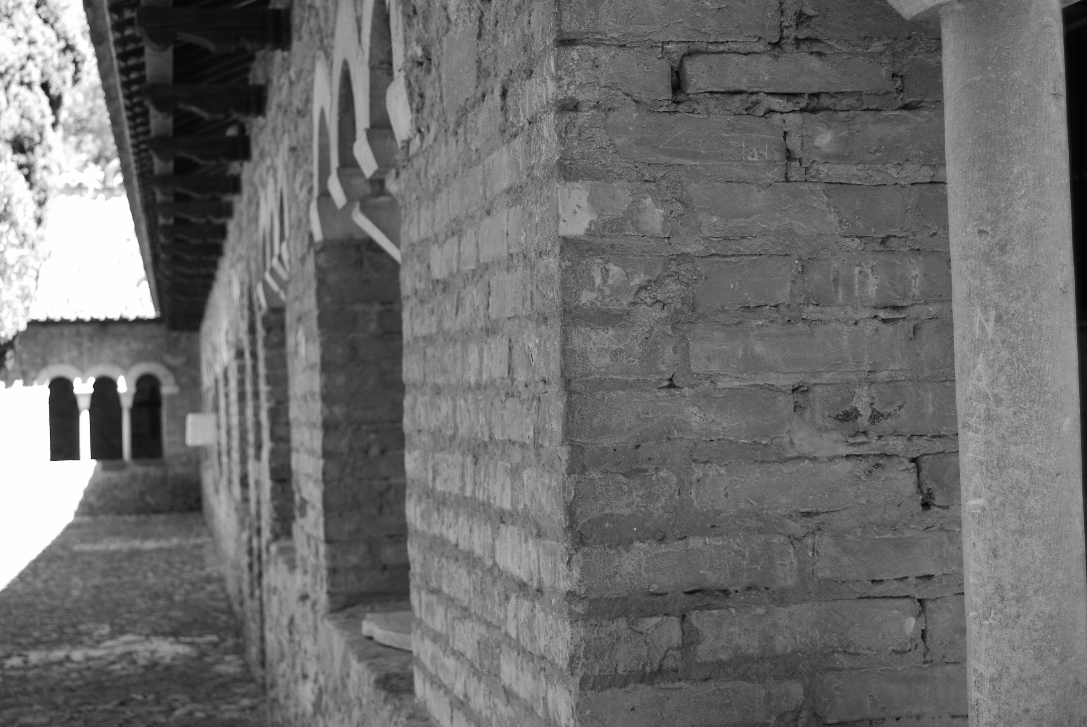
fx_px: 1723
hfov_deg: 35.0
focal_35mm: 57
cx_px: 544
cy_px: 364
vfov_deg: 23.8
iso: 200
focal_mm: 38
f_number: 4.8
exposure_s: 1/80
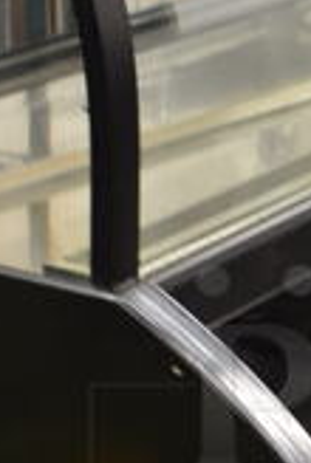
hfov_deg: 9.1
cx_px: 387
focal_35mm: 150
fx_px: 1935
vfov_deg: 13.6
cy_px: 397
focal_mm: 18
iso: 500
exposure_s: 1/30
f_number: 3.5
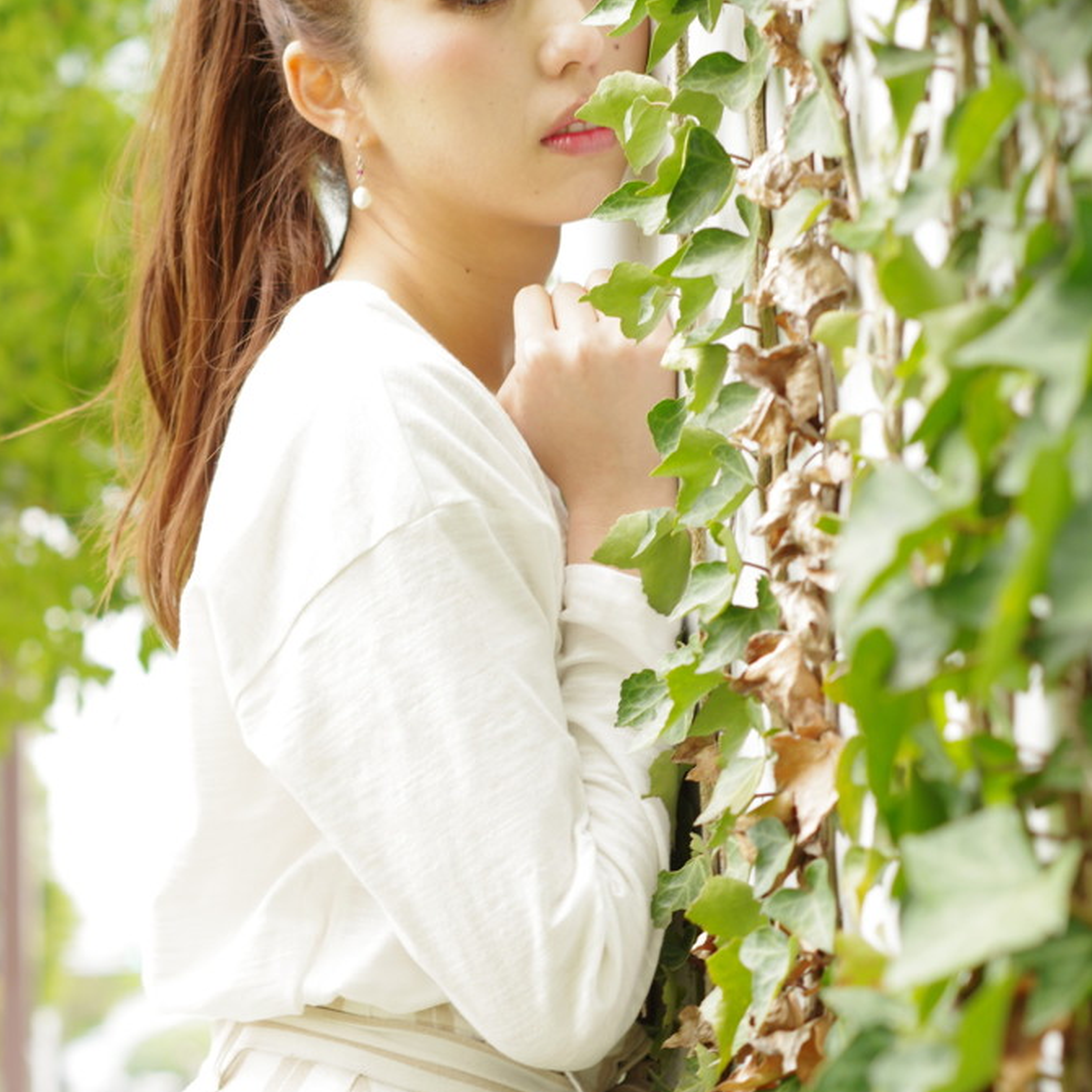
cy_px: 413
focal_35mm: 97
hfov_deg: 17.9
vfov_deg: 17.9
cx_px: 545
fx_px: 3462
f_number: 4
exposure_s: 1/125
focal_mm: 50
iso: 200
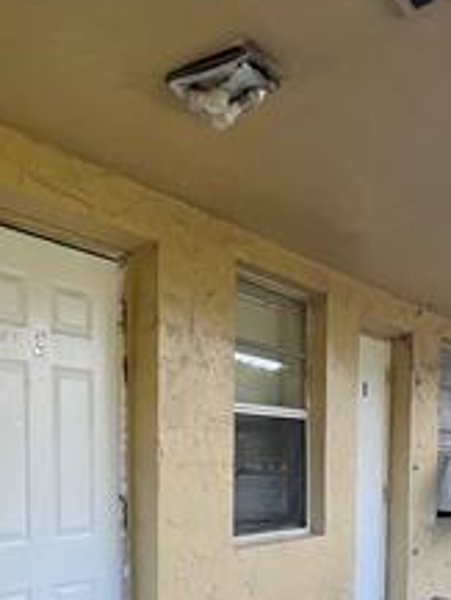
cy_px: 525
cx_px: -25
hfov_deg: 35.0
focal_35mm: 36
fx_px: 625
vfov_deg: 46.9
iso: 32
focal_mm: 1.57
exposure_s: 1/193
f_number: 1.8
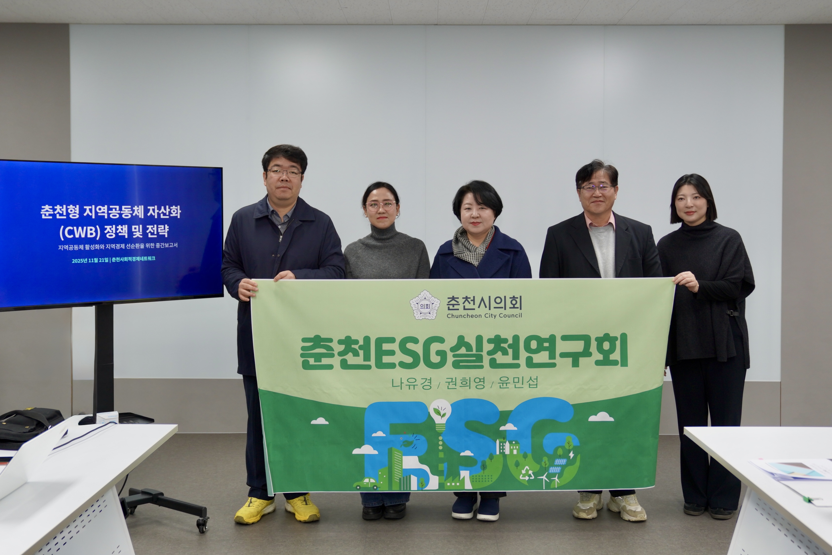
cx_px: 416
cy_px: 278
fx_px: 809
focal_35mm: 35
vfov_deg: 37.9
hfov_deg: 54.4
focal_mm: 35
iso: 500
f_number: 3.2
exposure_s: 1/125
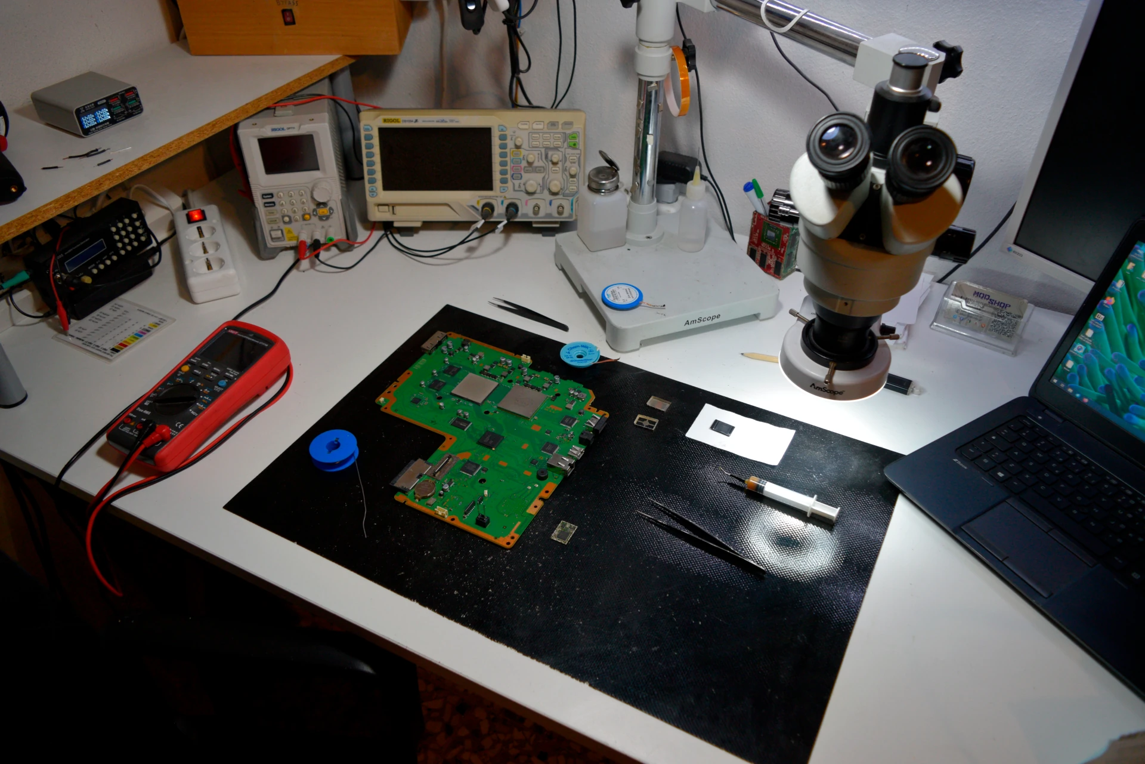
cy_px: 382
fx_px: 859
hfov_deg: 67.4
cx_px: 572
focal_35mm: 27
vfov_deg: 47.9
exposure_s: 1/80
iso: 400
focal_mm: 18
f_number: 4.5
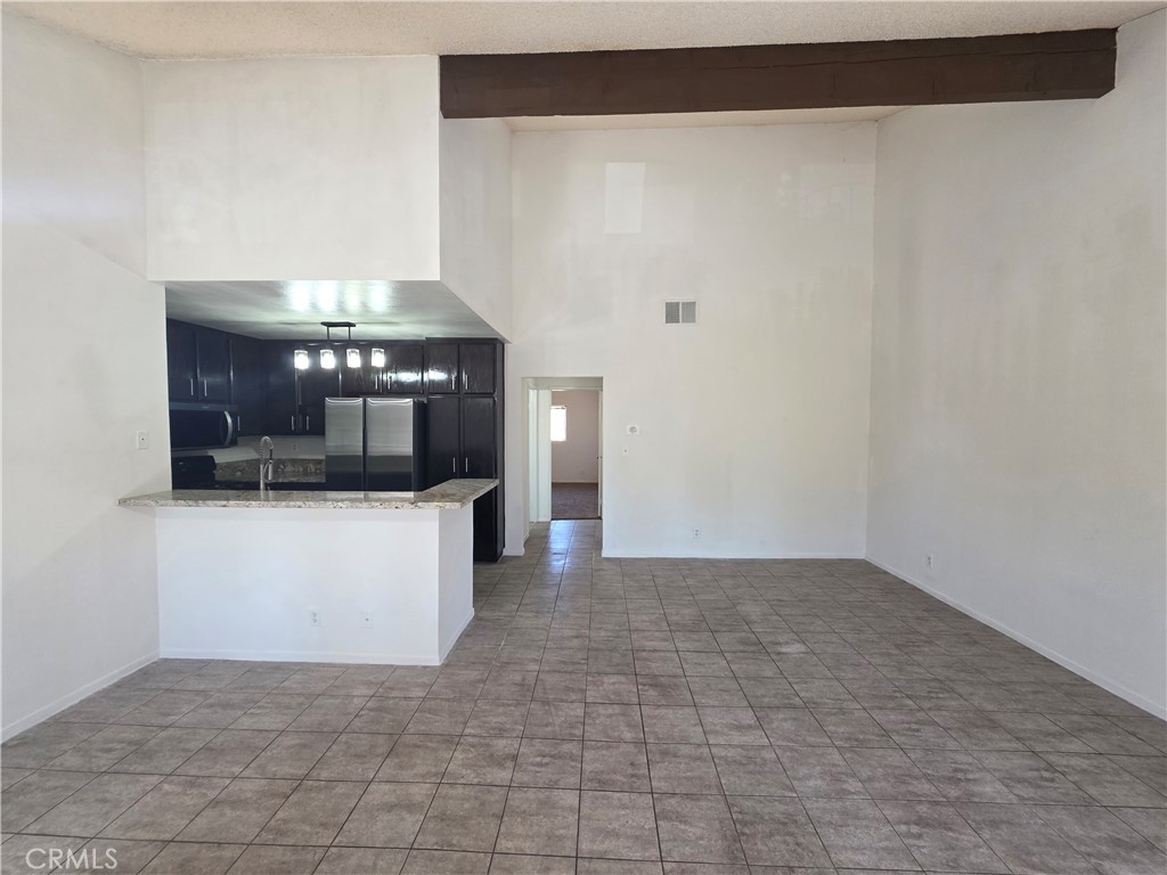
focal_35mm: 13
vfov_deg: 89.9
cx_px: 584
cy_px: 438
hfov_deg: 106.2
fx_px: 438
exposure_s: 1/120
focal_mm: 2.2
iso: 200
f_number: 1.9
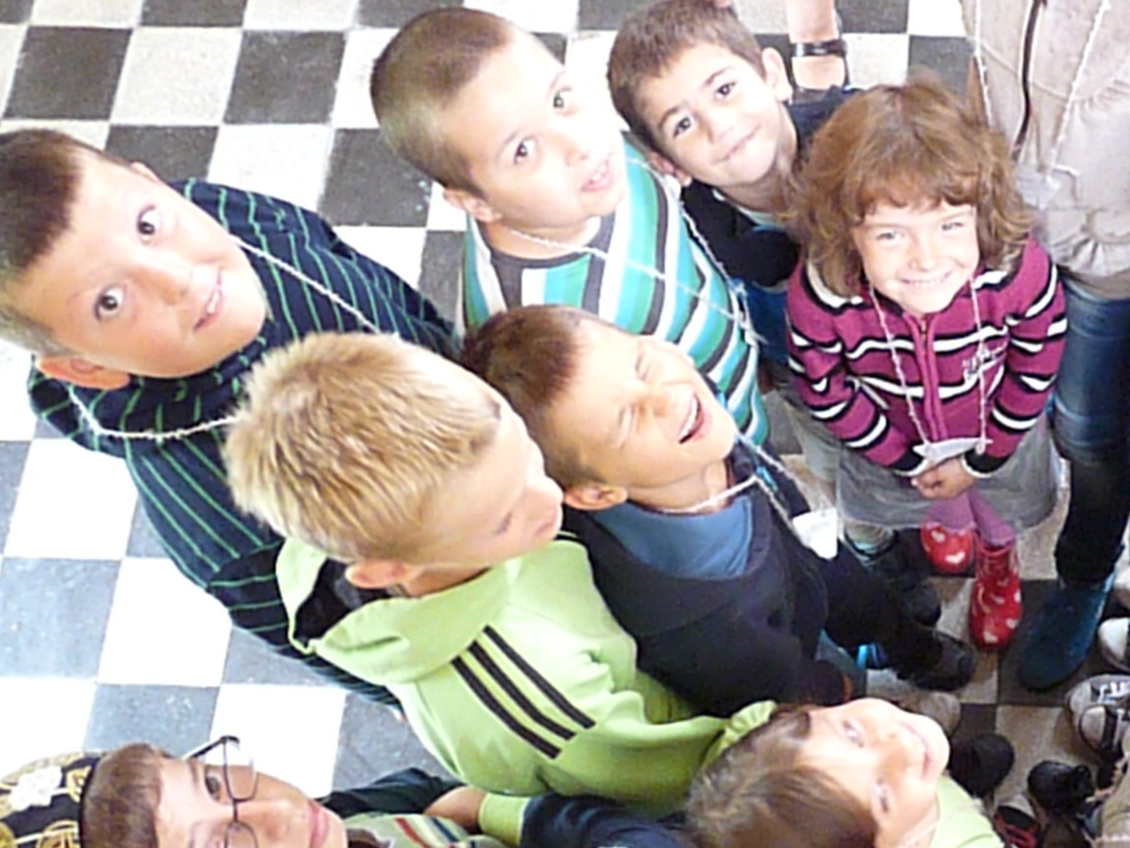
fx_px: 1567
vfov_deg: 30.1
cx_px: 998
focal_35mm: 48
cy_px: 529
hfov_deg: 37.3
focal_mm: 4.8
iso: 1600
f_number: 2.8
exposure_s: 1/30
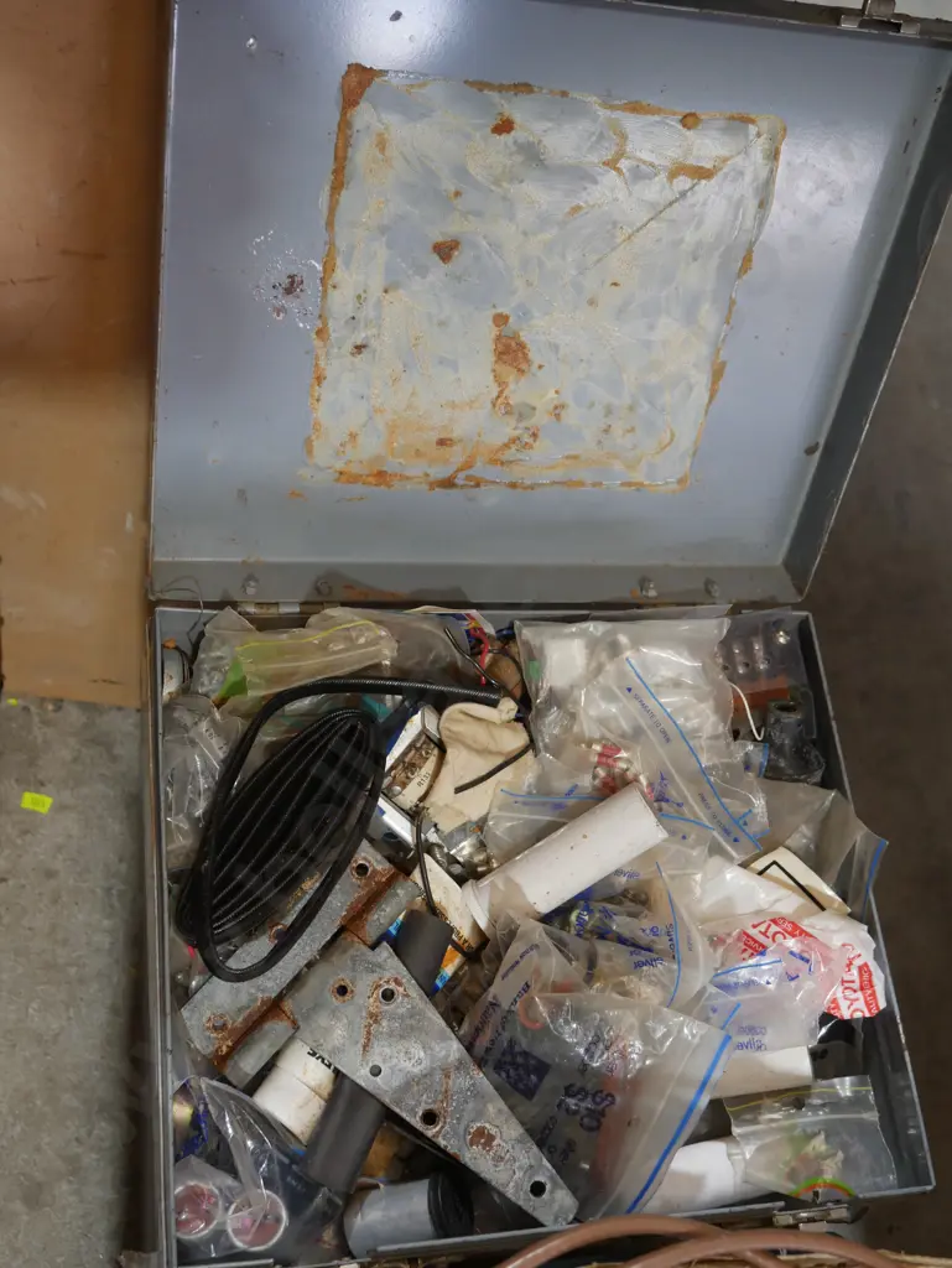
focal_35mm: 42
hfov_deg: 34.4
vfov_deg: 44.8
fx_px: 1539
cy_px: 634
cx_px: 476
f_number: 4.6
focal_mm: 21
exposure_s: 1/60
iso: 400
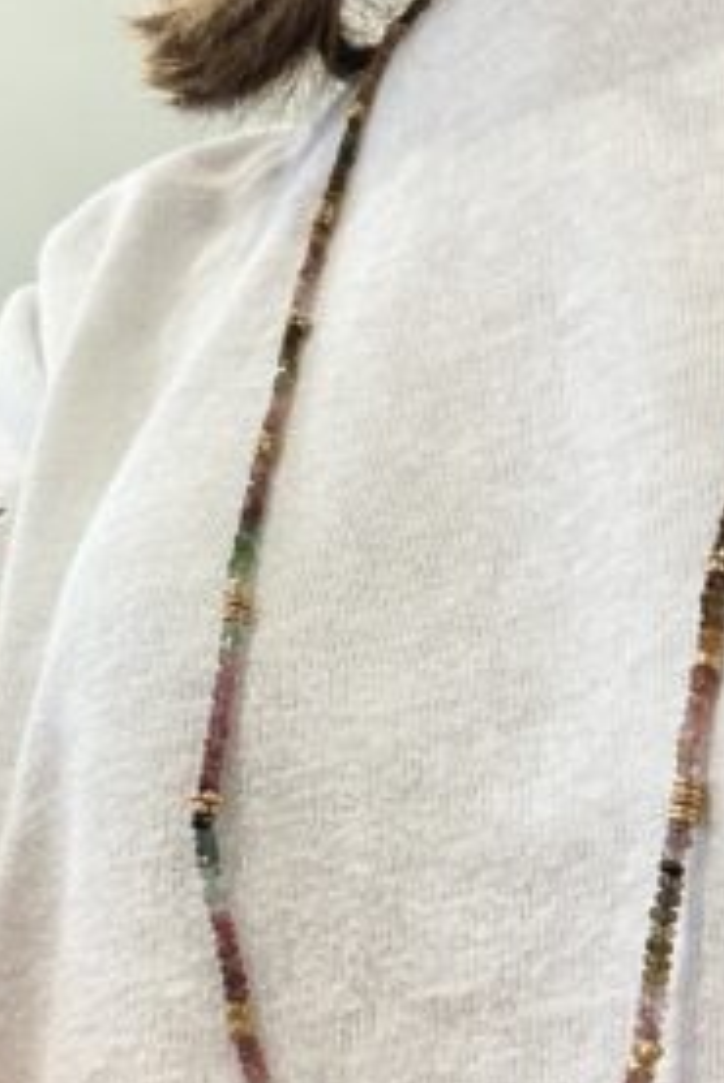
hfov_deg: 22.6
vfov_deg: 33.2
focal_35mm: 60
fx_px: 1808
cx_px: 360
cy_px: 397
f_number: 1.9
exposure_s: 1/50
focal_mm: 2.69
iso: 100
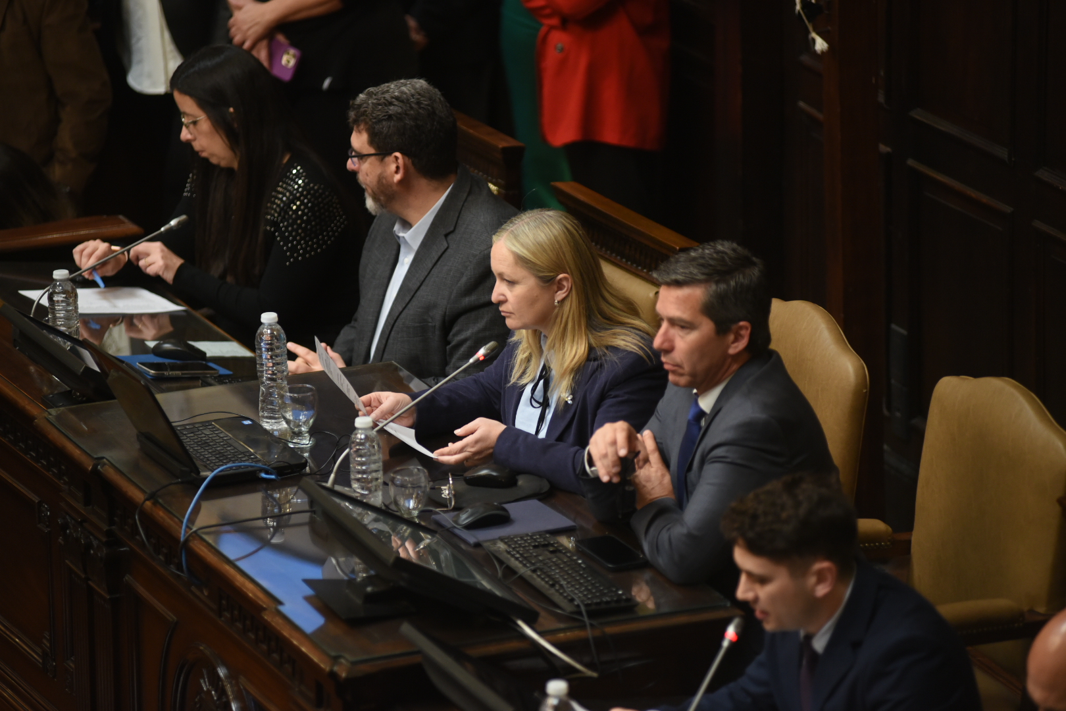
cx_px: 533
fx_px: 5922
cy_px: 356
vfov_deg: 6.9
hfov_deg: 10.3
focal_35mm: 200
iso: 2000
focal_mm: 200
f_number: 2.8
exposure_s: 1/160
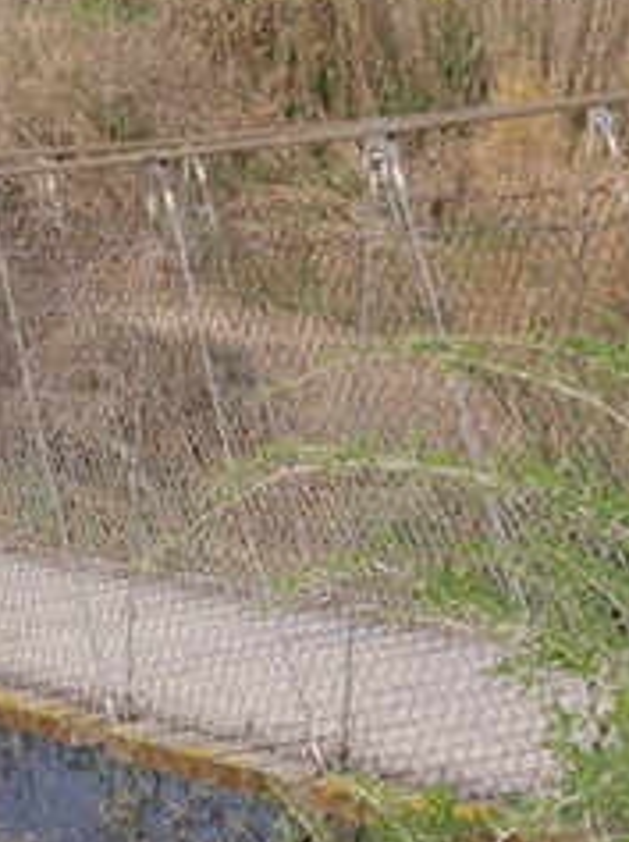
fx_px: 3790
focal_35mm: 156
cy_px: 334
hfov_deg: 9.4
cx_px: -100
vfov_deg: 12.7
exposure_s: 1/80
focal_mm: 40
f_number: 11
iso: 200
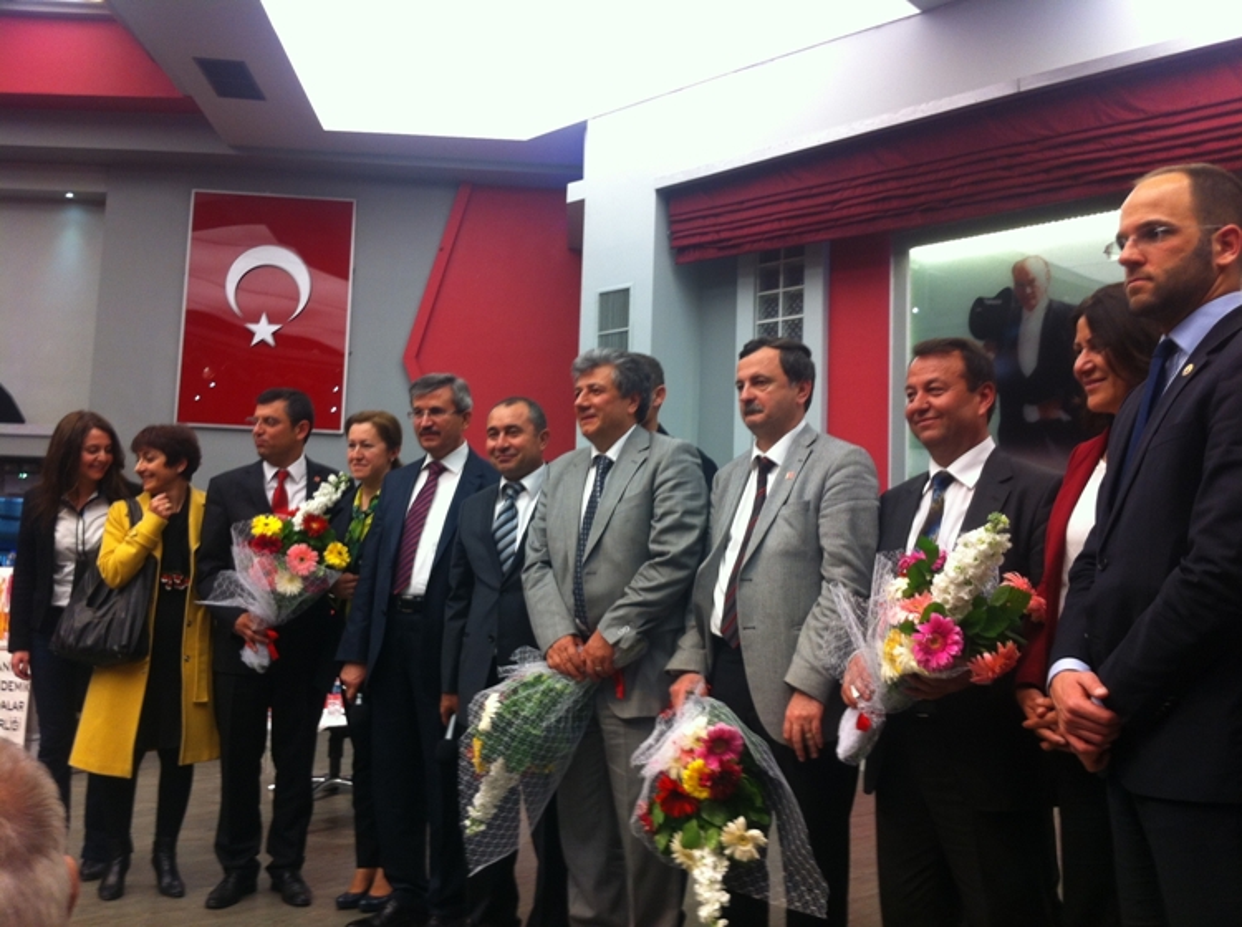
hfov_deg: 52.7
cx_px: 621
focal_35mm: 35
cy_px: 464
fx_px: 1254
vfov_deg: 40.6
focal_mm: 3.85
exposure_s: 1/25
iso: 80
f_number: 2.8
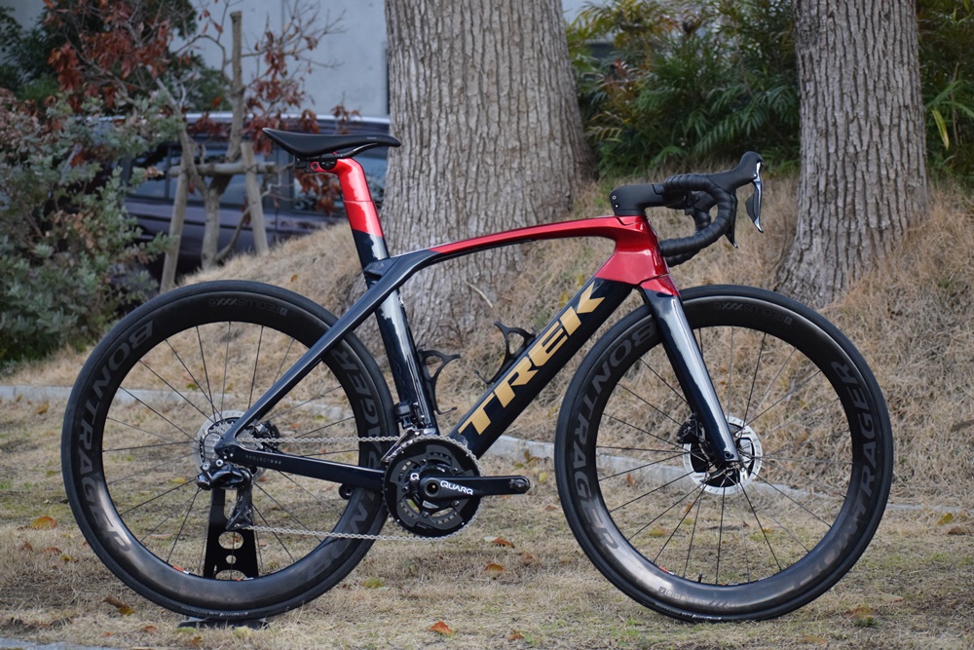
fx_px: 2841
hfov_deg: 19.5
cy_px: 325
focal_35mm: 105
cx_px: 487
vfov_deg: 13.0
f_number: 4.5
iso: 2500
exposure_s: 1/4000
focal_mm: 70
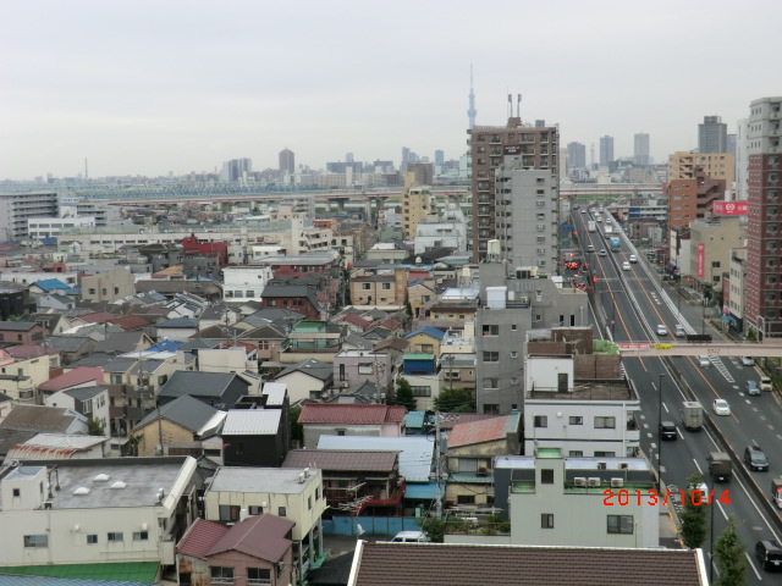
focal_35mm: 47
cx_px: 391
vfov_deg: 30.9
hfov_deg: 40.4
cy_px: 293
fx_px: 1062
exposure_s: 1/60
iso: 100
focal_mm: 8.4
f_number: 4
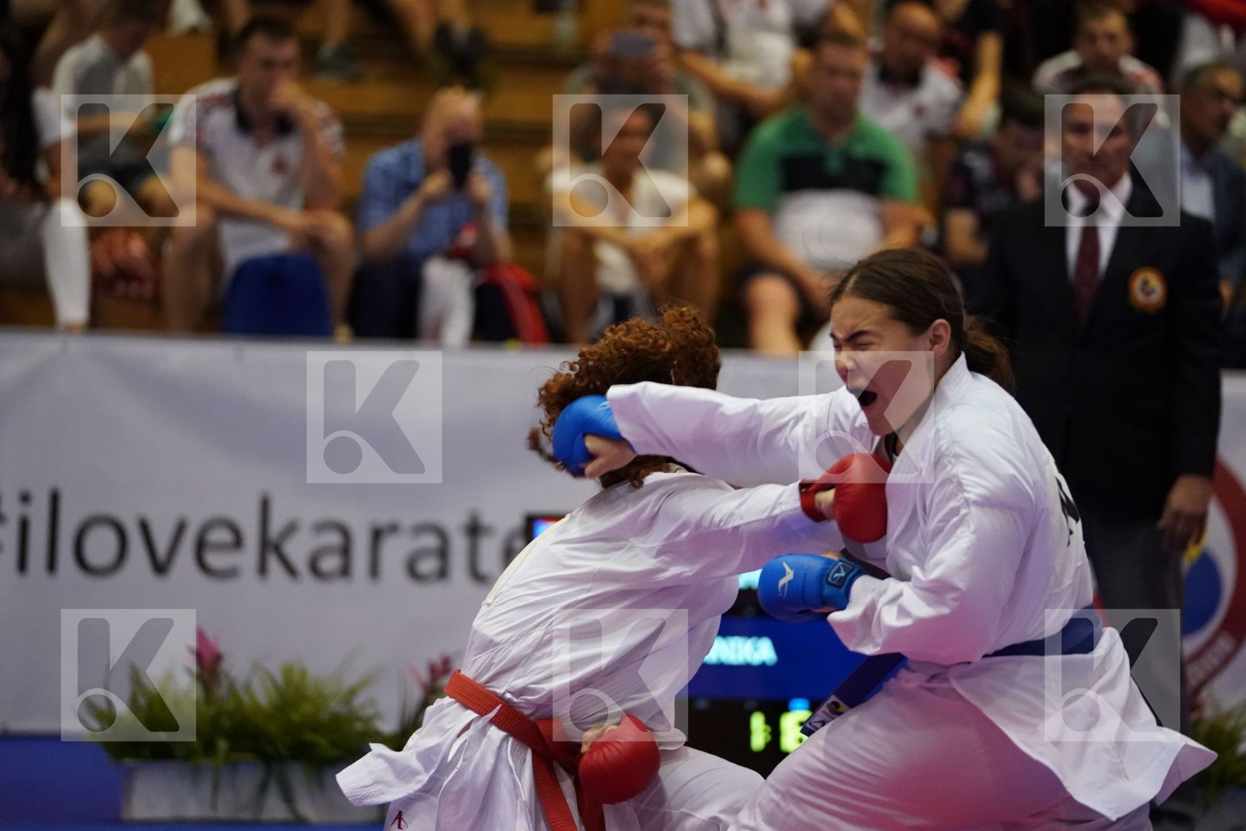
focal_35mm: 173
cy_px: 417
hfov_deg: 11.9
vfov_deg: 7.9
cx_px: 620
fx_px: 5988
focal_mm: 165
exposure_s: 1/800
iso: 6400
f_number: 2.8
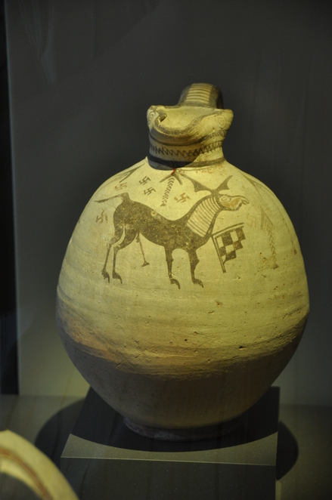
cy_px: 250
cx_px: 166
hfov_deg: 13.0
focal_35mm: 105
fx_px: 1458
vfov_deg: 19.5
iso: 800
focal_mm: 70
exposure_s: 1/20
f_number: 5
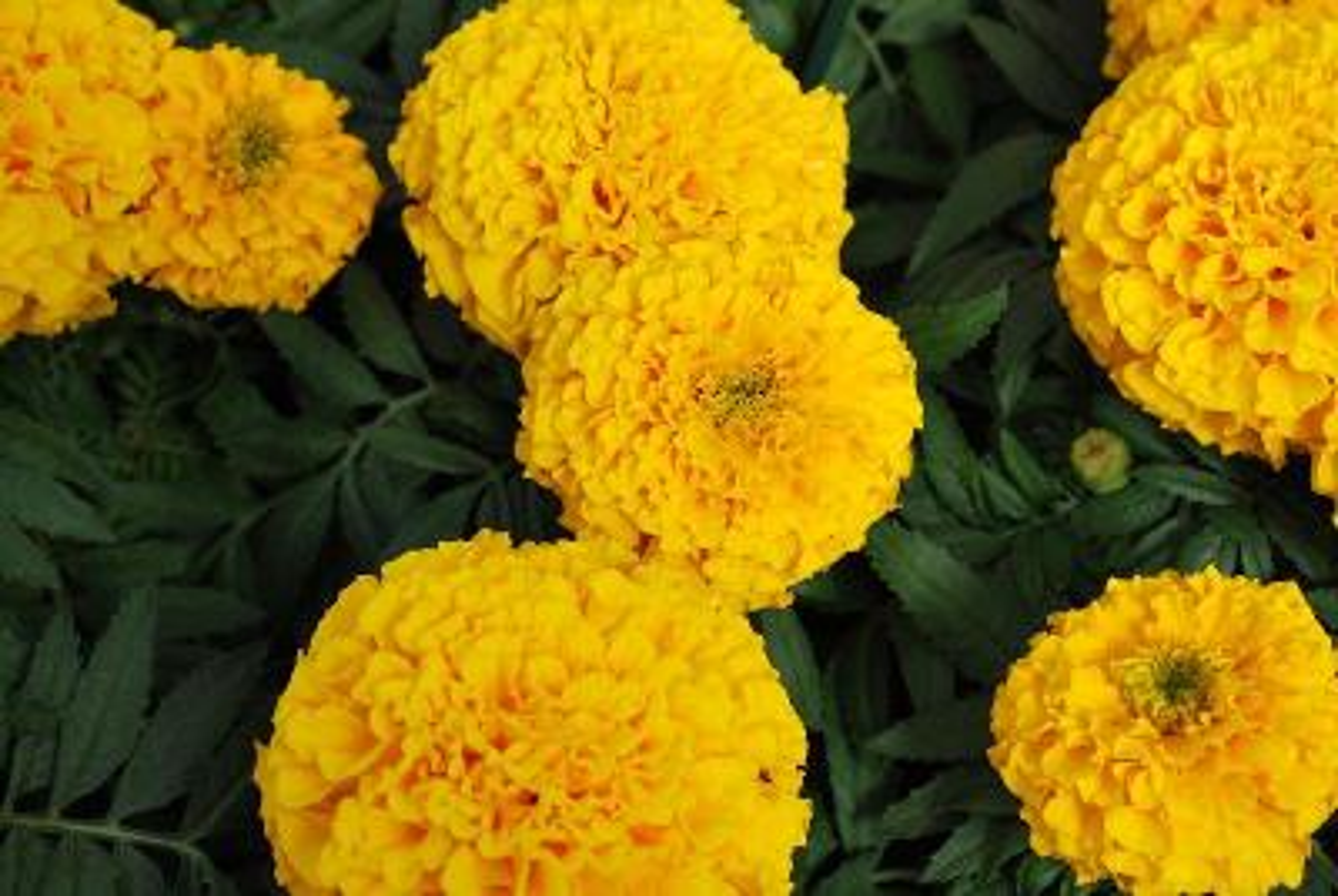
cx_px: 669
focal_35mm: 72
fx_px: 2680
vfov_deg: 19.0
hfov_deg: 28.0
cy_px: 448
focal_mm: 48
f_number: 8
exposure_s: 1/160
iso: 100
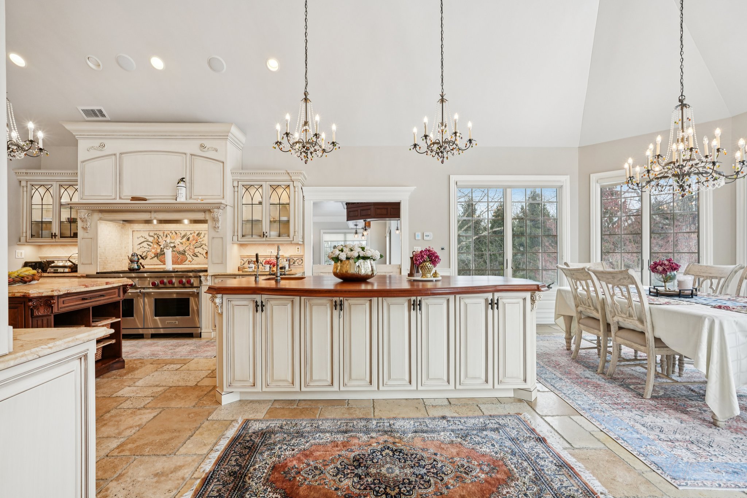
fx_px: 342
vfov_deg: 72.0
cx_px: 374
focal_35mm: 16
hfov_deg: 95.0
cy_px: 249
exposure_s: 1/30
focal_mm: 16.5
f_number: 9
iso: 320
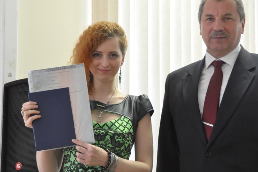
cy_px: 92
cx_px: 160
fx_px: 737
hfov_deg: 19.8
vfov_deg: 13.3
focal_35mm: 103
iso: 1000
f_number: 4.8
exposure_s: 1/25
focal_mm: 52
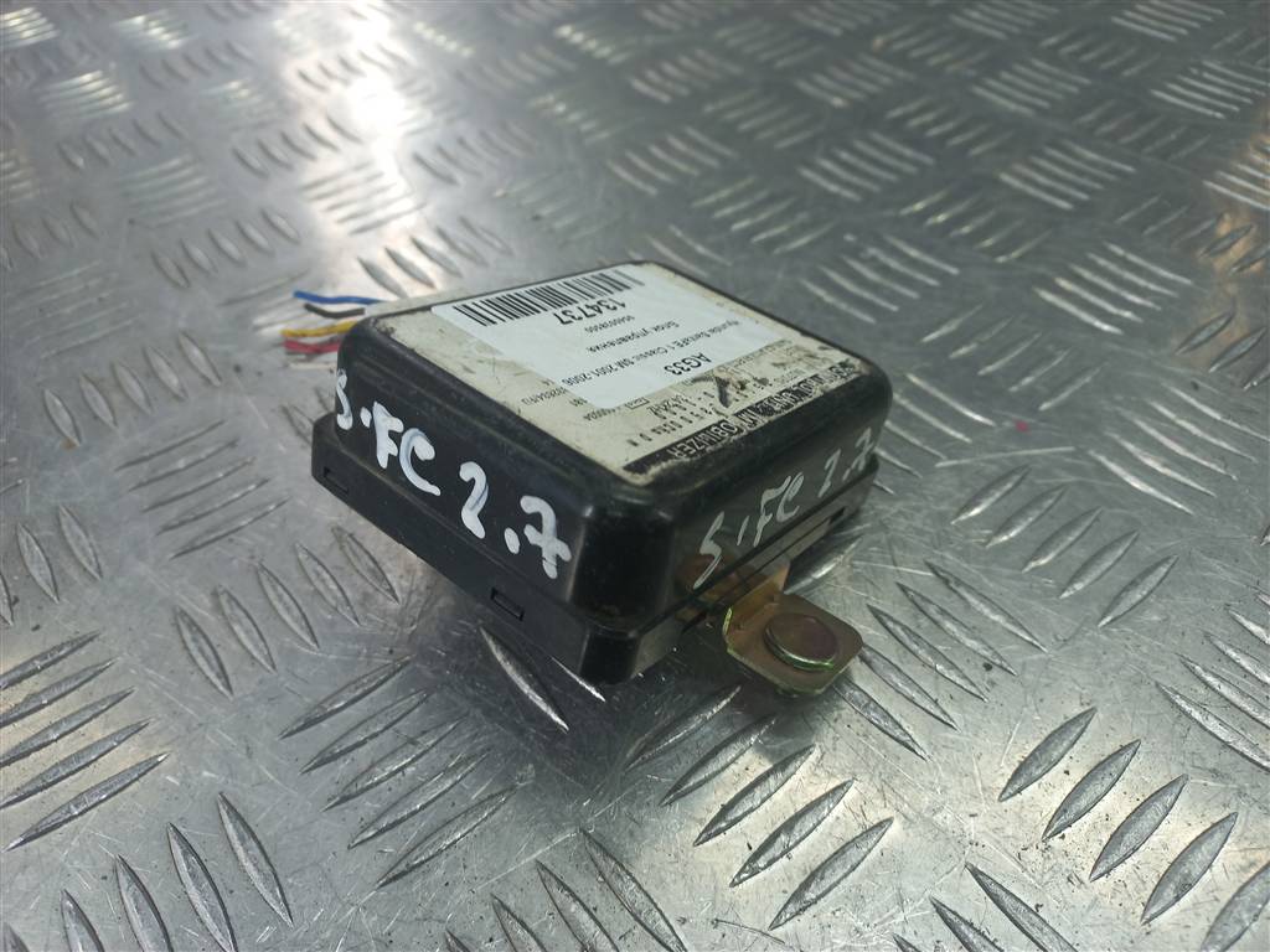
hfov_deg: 69.4
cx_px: 635
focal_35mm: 25
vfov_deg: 54.9
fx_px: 917
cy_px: 476
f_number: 1.8
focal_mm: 4.6
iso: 50
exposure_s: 1/50
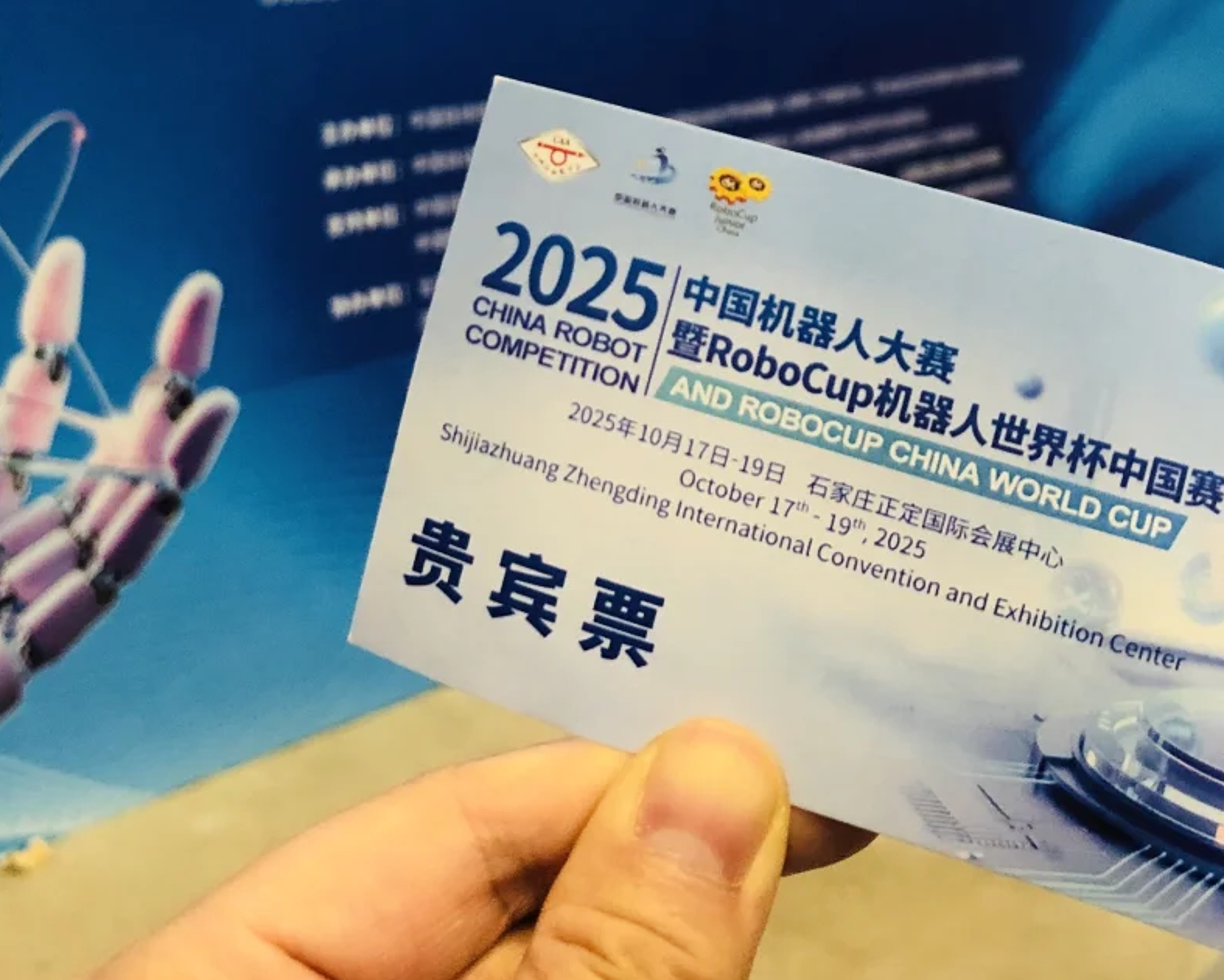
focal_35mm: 50
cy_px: 168
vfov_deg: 29.4
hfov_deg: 37.3
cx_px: 532
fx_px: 1812
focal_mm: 4
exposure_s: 1/17
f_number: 1.8
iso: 64
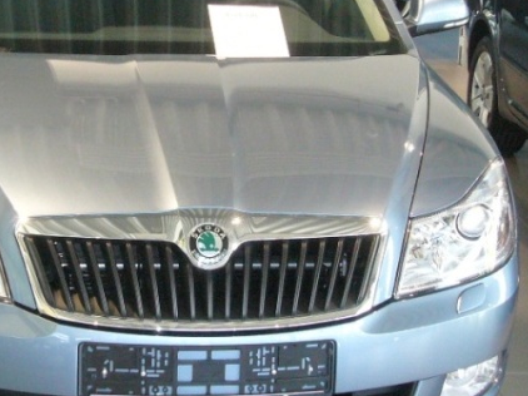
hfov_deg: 22.2
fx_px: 1342
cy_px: 177
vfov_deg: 16.8
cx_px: 198
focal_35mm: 88
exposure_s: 1/30
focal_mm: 6.9
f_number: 3.3
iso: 250
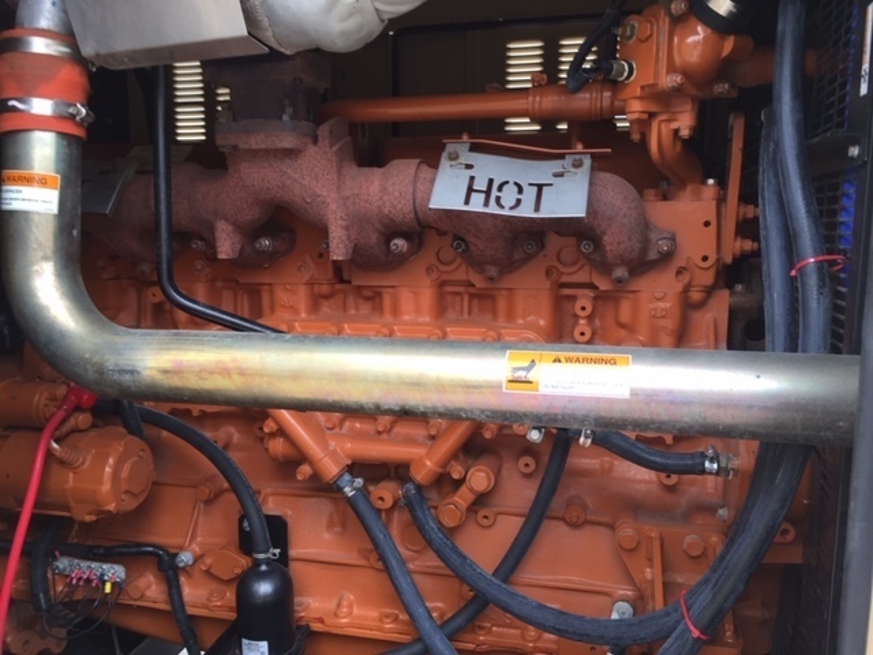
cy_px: 328
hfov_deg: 61.7
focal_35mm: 29
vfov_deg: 48.2
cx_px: 436
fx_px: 731
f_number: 2.2
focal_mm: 4.15
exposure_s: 1/143
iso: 32
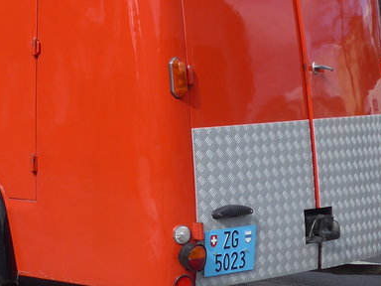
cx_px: 37
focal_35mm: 122
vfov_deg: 12.1
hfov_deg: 15.9
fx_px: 1343
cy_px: 26
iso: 80
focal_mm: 8
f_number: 2.8
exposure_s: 1/1000
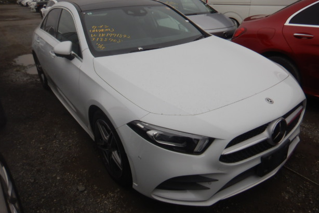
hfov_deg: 69.4
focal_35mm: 26
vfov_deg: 49.5
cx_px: 162
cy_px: 96
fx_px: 230
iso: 125
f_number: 2.8
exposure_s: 1/200
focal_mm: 4.3
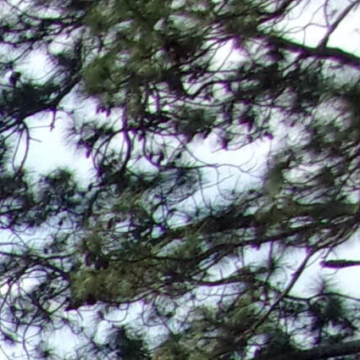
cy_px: 895
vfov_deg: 7.6
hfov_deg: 7.3
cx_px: -710
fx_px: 2494
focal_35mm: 212
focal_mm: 6.1
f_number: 11.6
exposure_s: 1/200
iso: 200
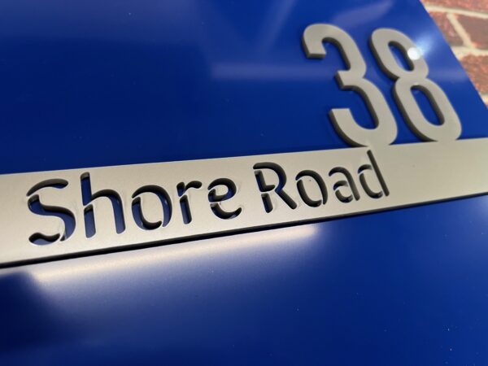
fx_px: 367
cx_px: 244
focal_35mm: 26
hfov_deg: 67.3
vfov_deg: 53.1
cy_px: 183
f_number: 1.6
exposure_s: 1/50
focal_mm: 5.1
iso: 80
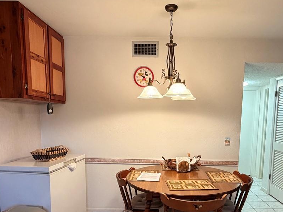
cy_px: 146
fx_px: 229
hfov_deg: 63.2
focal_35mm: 28
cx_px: 162
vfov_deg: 48.6
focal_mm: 2.22
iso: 250
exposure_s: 1/120
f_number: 2.2
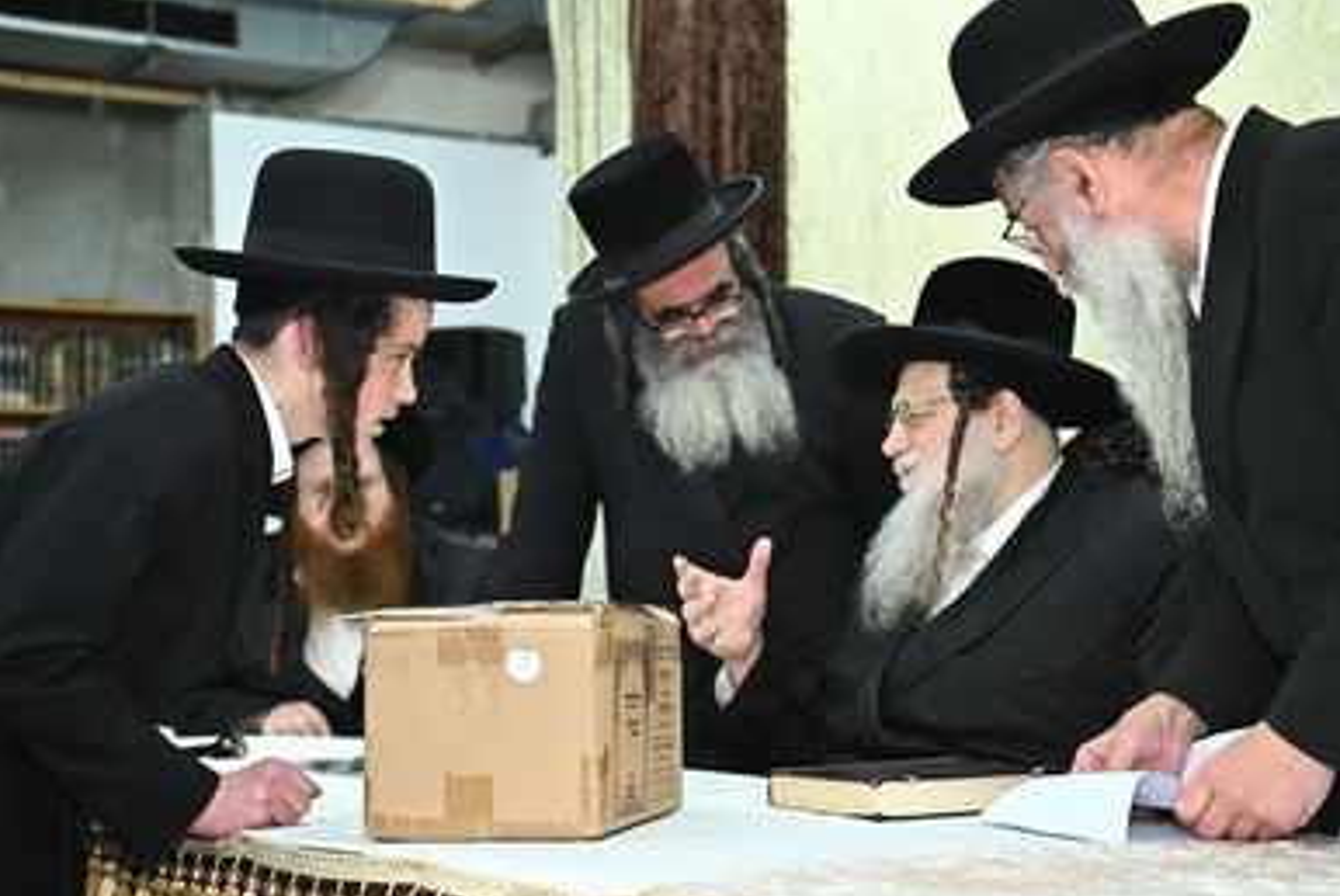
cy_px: 455
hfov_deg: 33.4
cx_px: 687
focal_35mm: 60
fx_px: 2235
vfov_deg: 22.7
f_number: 4.5
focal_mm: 58
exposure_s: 1/125
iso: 1000
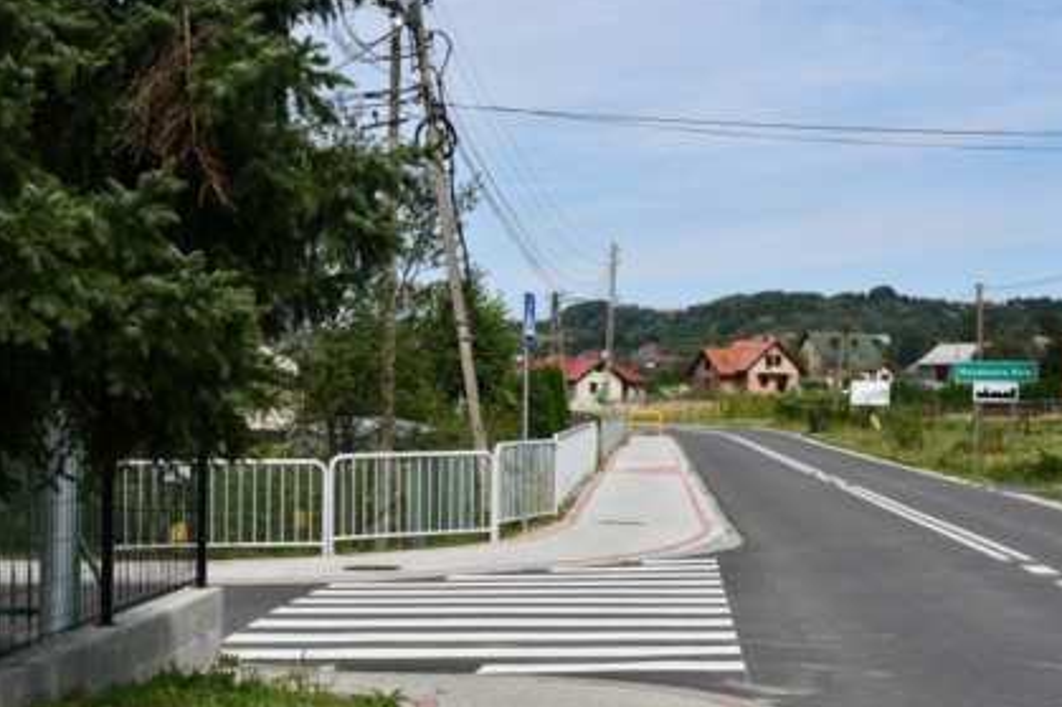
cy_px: 407
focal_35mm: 80
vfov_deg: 17.0
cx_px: 542
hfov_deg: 25.4
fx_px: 2359
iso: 100
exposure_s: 1/320
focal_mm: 45
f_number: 9
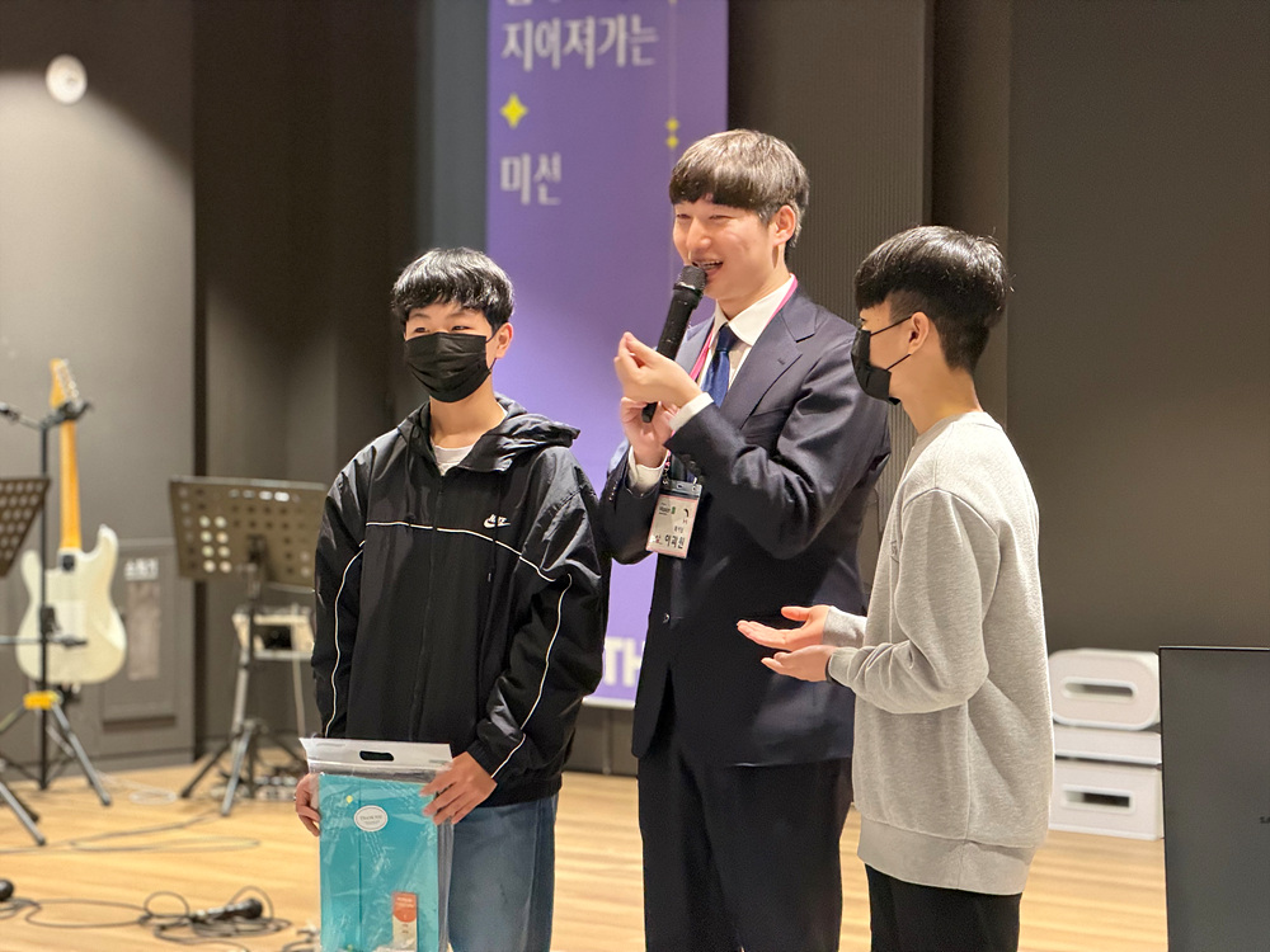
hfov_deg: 19.6
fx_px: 3669
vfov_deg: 14.8
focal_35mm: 100
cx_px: 635
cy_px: 476
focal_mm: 16.89
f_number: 2.8
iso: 1250
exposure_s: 1/40
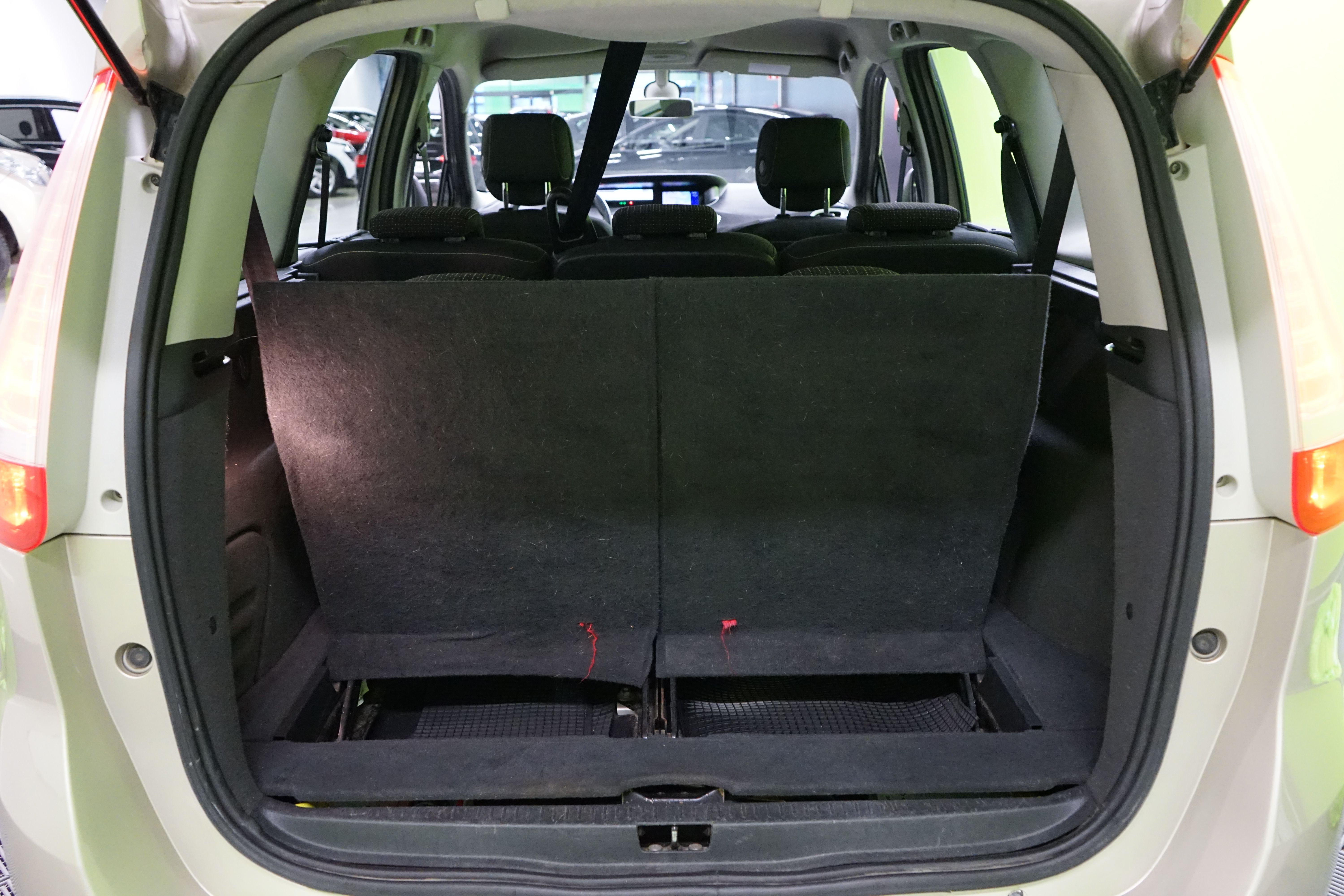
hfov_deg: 65.5
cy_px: 448
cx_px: 672
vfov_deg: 46.4
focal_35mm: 28
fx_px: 1045
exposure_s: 1/60
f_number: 5
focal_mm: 28
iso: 6400
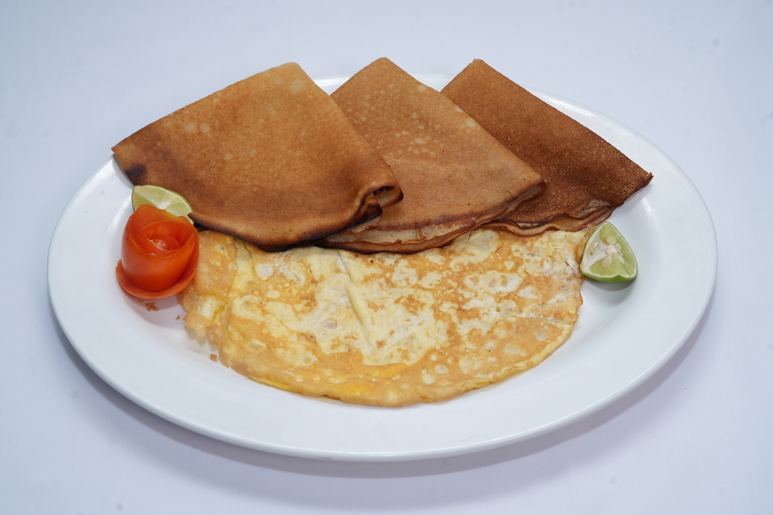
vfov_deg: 27.0
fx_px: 1074
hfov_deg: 39.6
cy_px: 258
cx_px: 386
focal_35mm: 50
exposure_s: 1/100
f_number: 7.1
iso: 320
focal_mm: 50
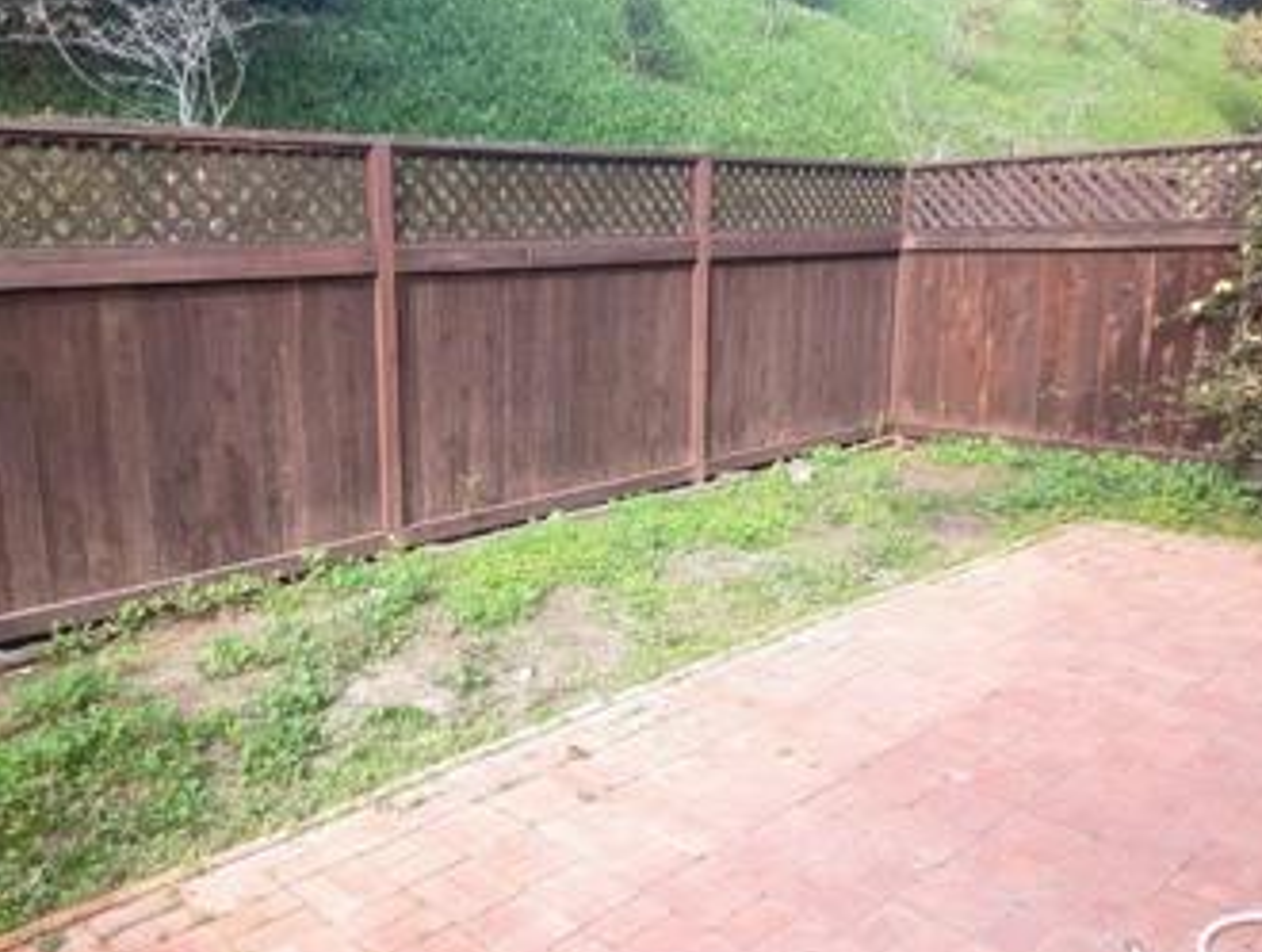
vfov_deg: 45.6
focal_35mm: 31
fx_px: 1133
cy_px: 466
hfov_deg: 58.0
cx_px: 547
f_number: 2.2
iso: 50
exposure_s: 1/125
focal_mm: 2.35
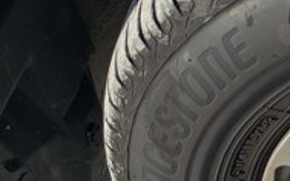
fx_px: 885
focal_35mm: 112
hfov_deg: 15.7
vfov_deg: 11.6
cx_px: 536
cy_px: 150
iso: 45
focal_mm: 5.43
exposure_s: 1/1616
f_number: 1.89
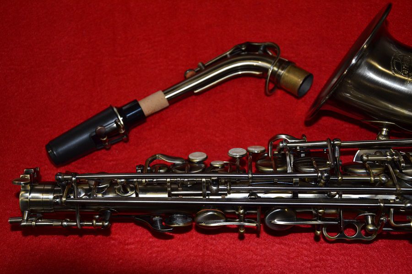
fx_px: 584
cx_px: 206
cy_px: 137
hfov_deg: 38.9
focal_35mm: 51
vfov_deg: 26.5
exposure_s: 1/60
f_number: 4.2
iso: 720
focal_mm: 34
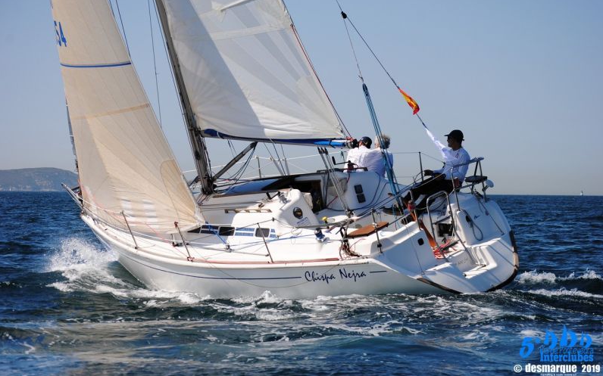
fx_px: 1898
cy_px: 177
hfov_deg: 18.1
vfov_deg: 11.3
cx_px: 302
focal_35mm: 116
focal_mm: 75
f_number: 6.3
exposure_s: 1/640
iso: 100
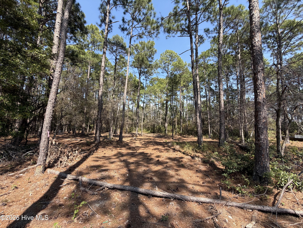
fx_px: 123
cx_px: 152
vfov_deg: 85.7
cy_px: 114
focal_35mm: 14
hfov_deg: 102.1
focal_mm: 2.22
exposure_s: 1/502
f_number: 2.2
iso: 40
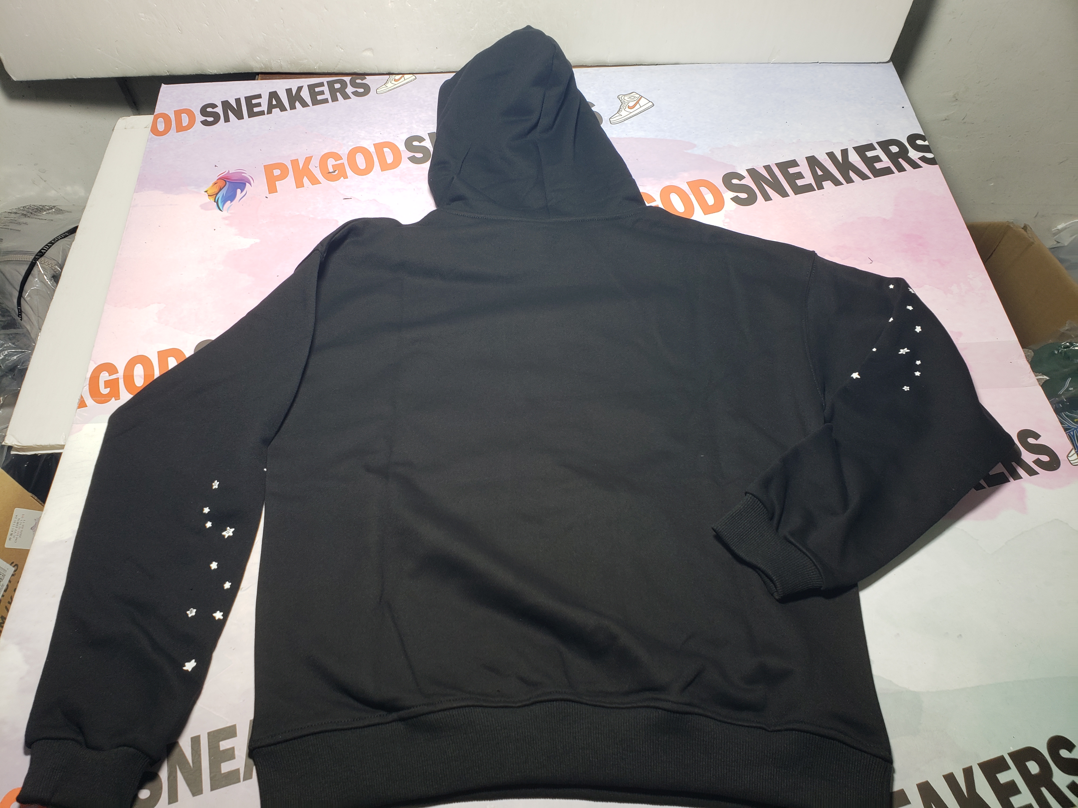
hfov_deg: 67.3
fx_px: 810
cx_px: 539
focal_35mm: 26
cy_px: 404
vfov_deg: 53.1
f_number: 2.4
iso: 50
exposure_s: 1/100
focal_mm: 4.3
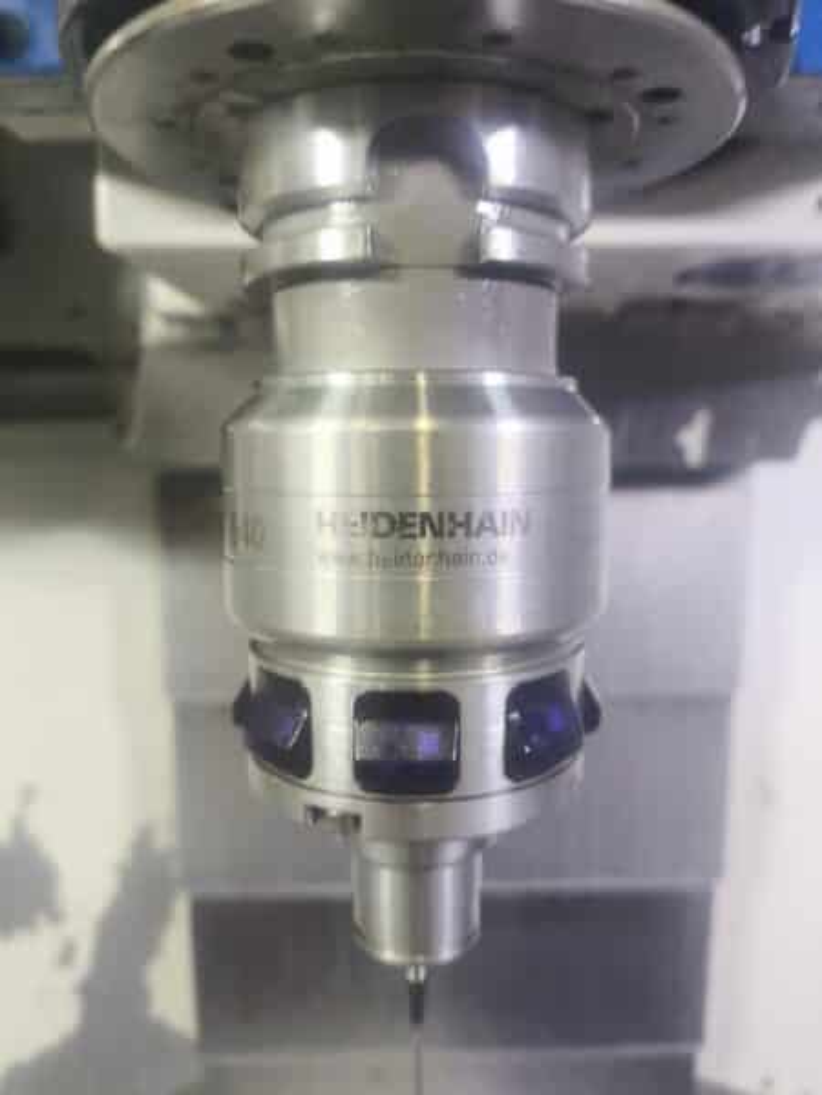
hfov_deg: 54.9
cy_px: 548
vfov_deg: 69.4
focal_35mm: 25
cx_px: 411
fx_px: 791
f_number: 1.7
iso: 400
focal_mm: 4.71
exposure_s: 1/33.3
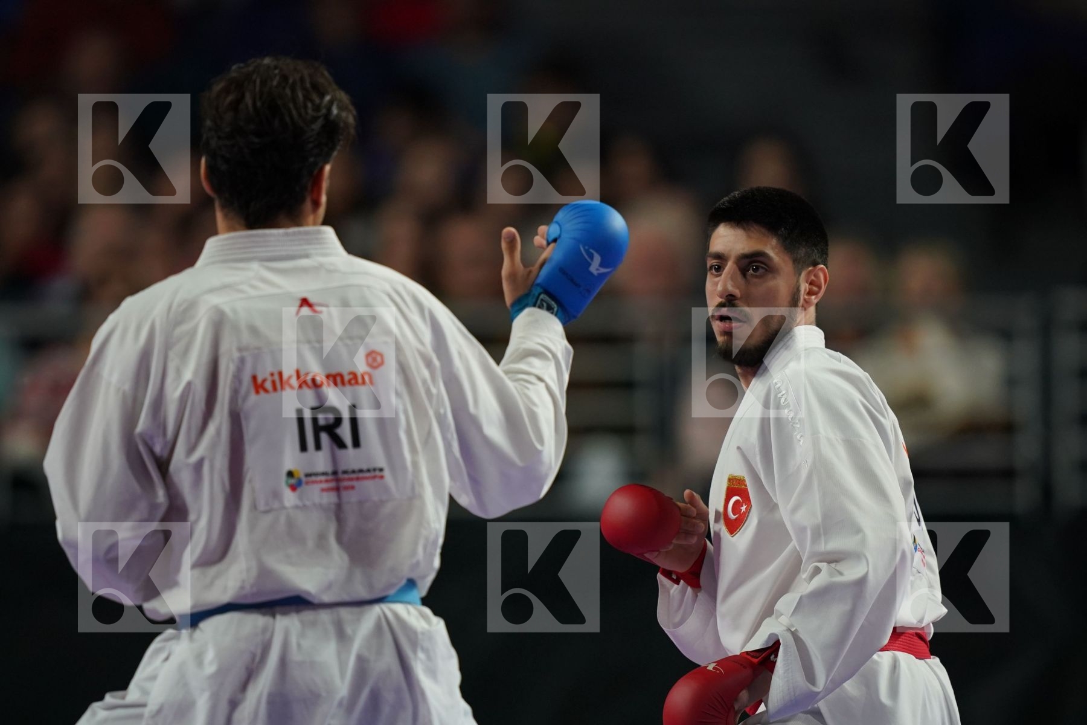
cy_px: 362
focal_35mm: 600
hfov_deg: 3.4
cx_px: 544
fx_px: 18115
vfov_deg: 2.3
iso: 1250
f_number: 2.8
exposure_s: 1/1000
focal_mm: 400
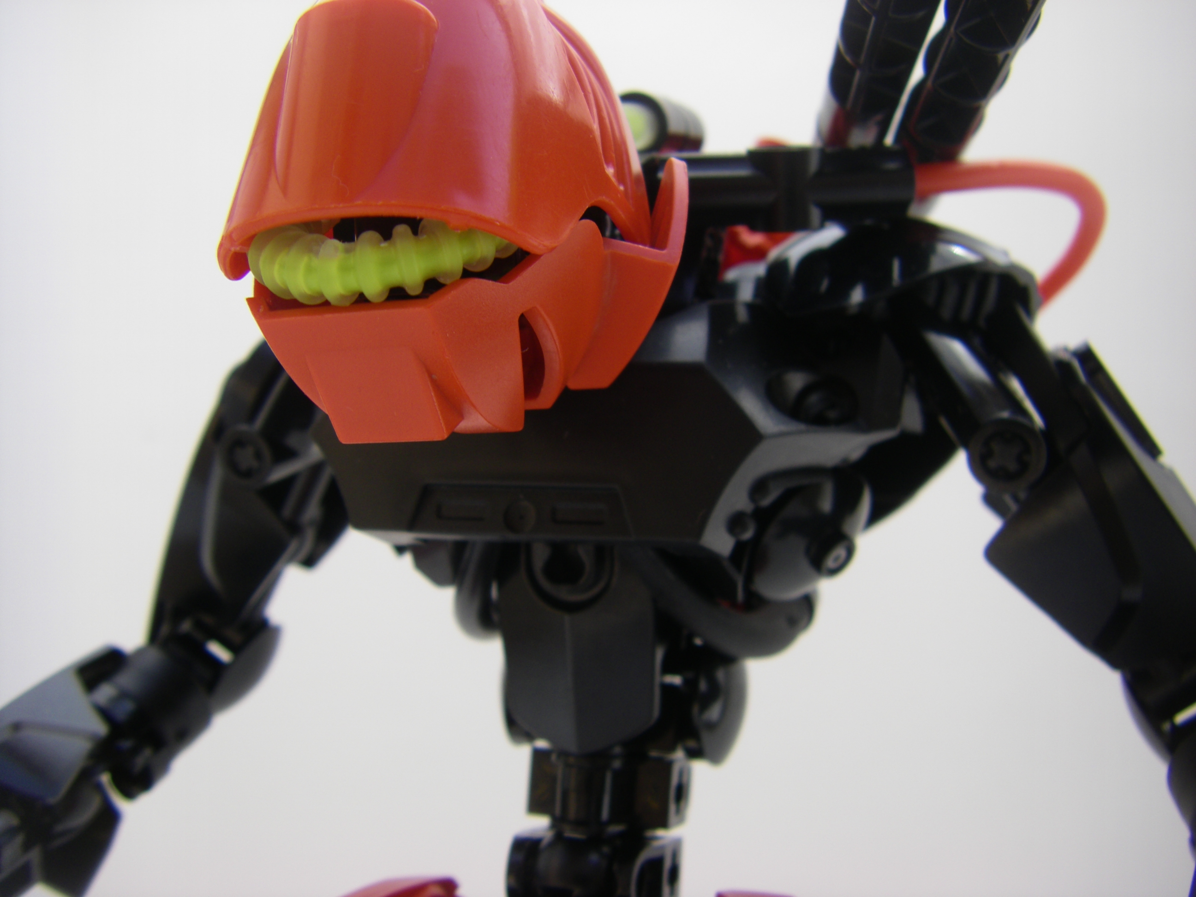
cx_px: 598
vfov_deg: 37.7
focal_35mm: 38
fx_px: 1313
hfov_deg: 49.0
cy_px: 448
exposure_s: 1/200
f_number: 3.5
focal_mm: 6.3
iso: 64
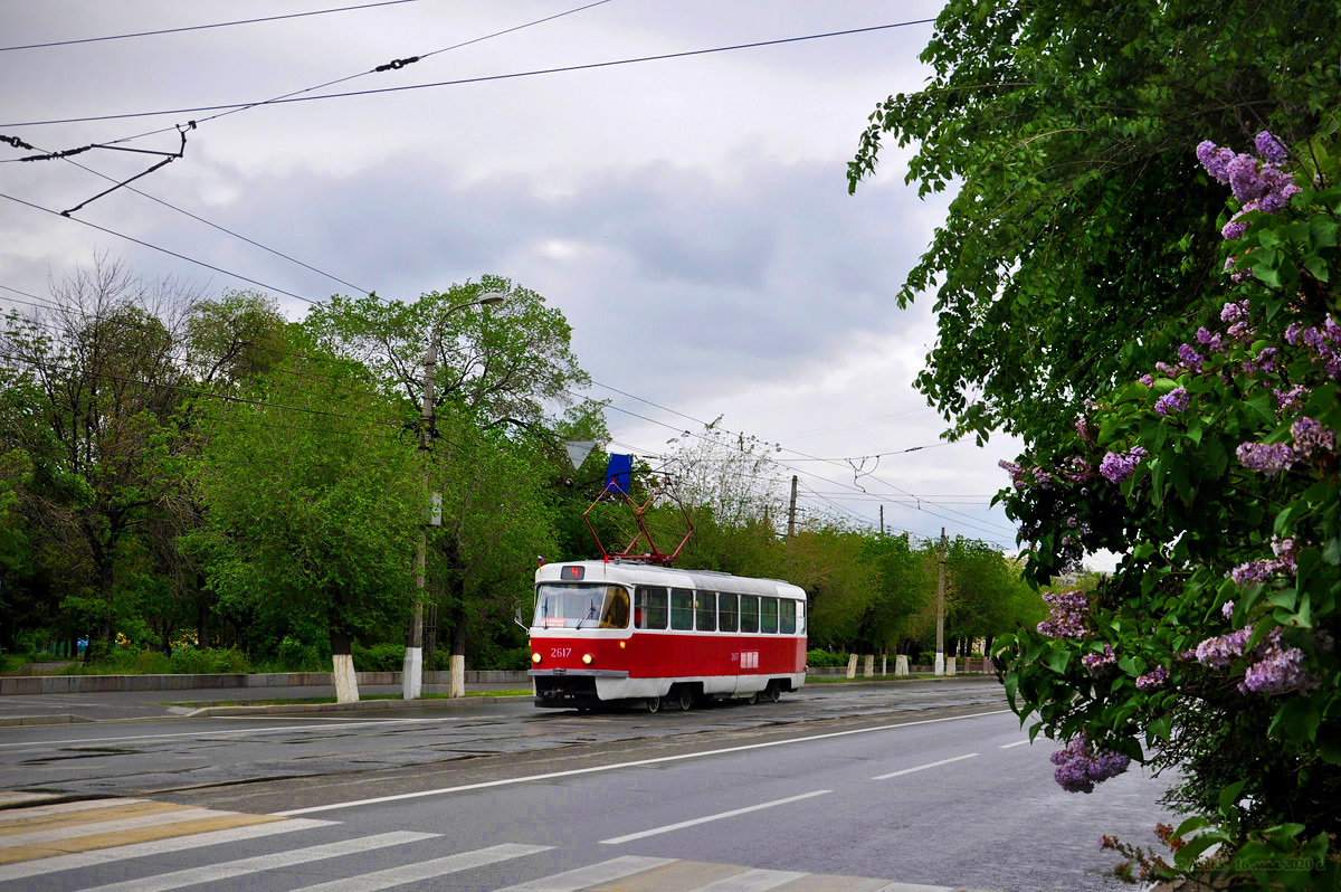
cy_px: 446
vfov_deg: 31.8
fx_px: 1563
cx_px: 670
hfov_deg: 46.4
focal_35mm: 42
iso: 200
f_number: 5.6
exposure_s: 1/250
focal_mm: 28
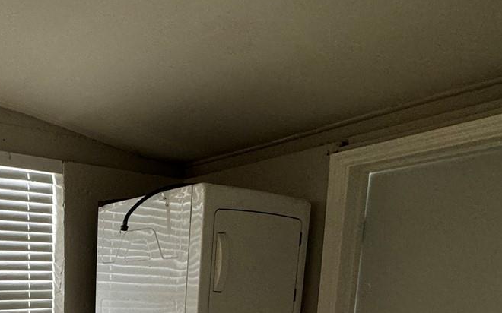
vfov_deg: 30.1
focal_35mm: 36
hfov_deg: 47.0
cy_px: 375
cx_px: 25
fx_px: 492
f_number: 2.2
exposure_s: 1/60
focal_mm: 2.22
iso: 250
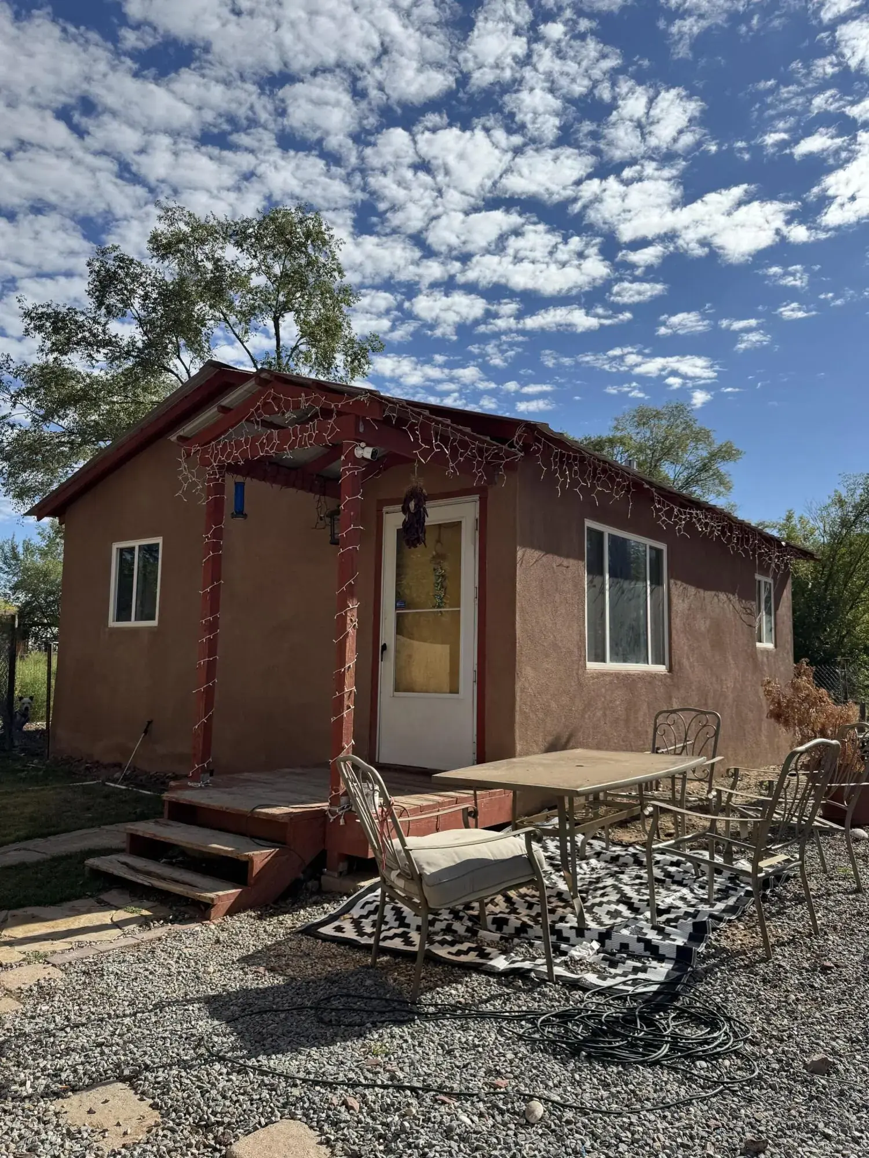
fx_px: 803
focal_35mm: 24
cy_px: 579
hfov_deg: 56.8
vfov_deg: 71.6
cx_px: 434
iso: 80
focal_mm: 6.76
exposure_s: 1/6410
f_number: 1.78
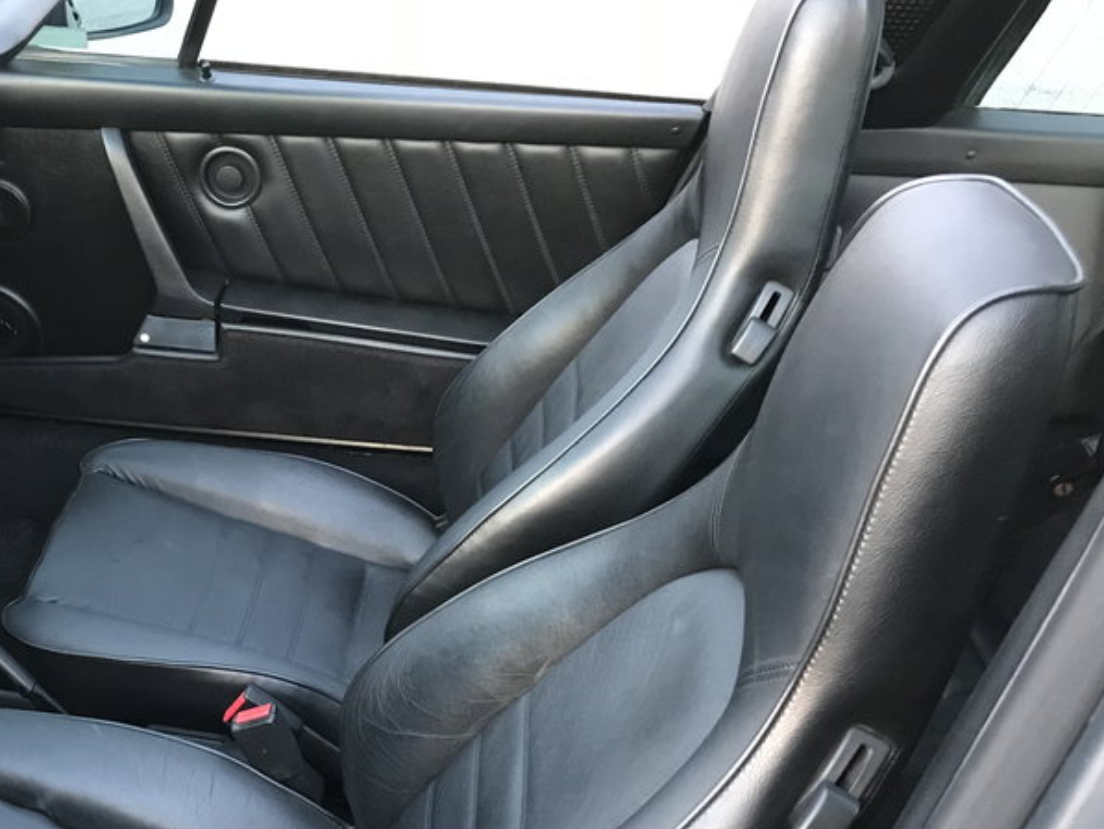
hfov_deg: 37.9
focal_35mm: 48
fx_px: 1531
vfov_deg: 29.9
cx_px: 194
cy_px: 594
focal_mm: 3.99
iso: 100
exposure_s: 1/16
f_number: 1.8
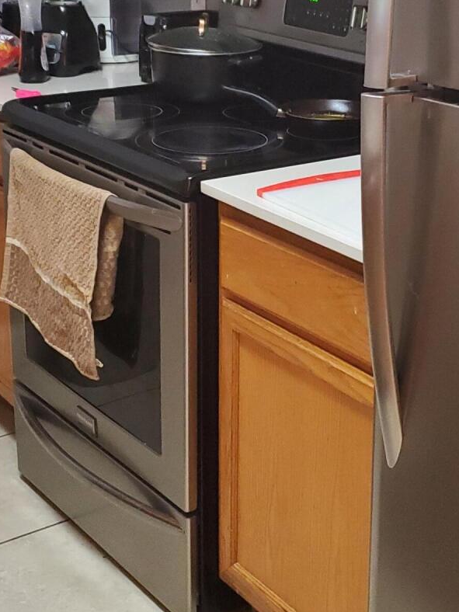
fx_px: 1167
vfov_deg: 29.3
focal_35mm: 66
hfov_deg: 22.1
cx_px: 338
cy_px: 228
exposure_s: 1/39
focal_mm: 4.3
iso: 400
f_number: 1.5
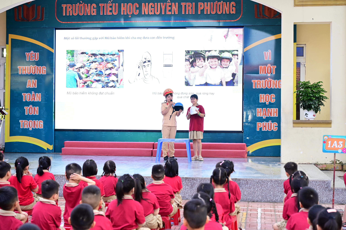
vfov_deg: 23.0
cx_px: 173
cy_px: 115
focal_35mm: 59
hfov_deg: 33.9
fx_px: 567
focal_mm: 59
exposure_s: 1/125
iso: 1250
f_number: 4
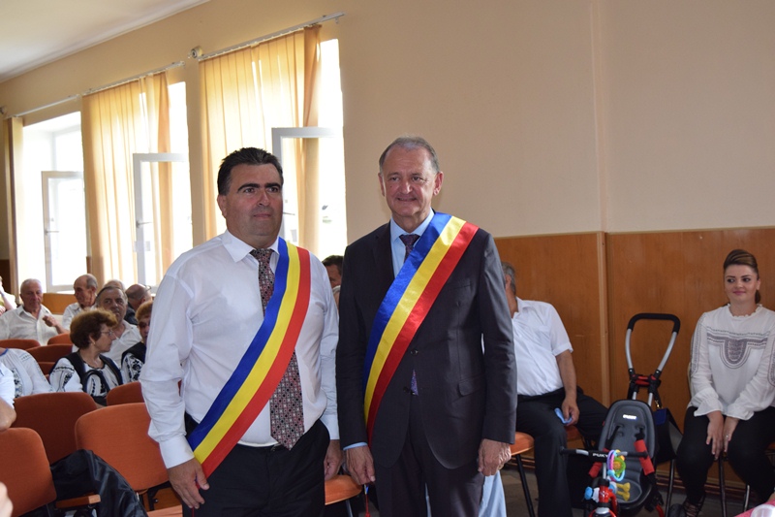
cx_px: 388
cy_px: 258
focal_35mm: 45
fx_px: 968
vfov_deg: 29.9
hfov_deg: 43.6
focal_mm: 30
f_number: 5
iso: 800
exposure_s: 1/100
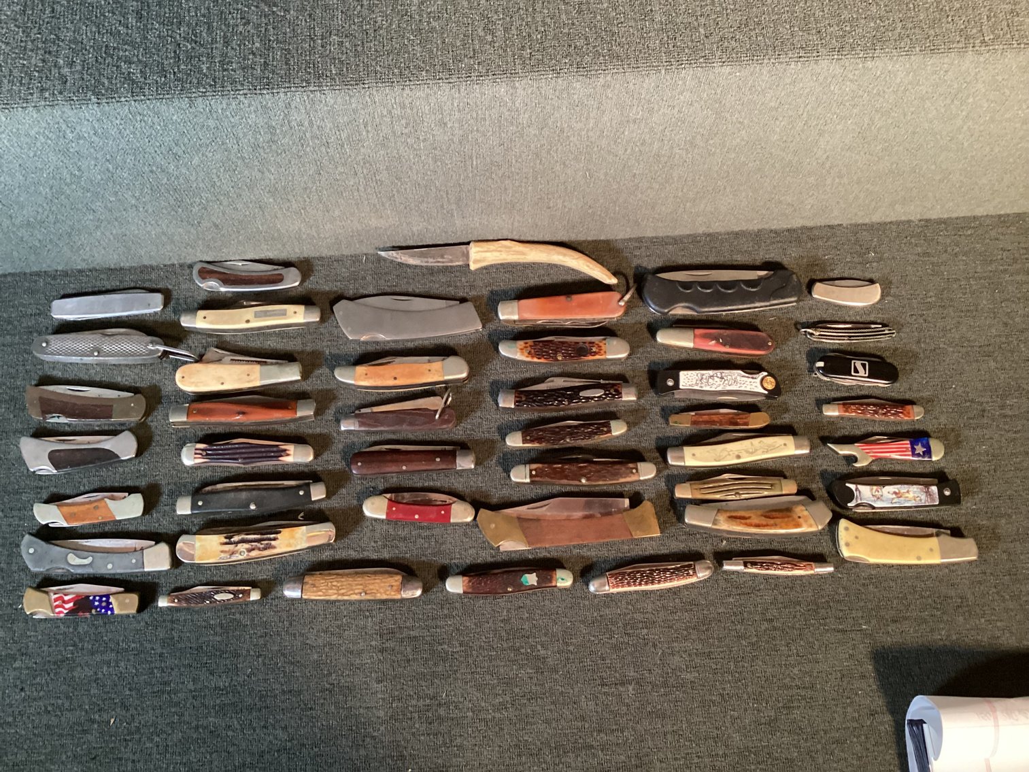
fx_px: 922
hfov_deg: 58.3
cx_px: 514
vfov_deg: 45.4
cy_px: 386
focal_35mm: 31
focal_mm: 3.3
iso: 400
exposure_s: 1/30
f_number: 2.4
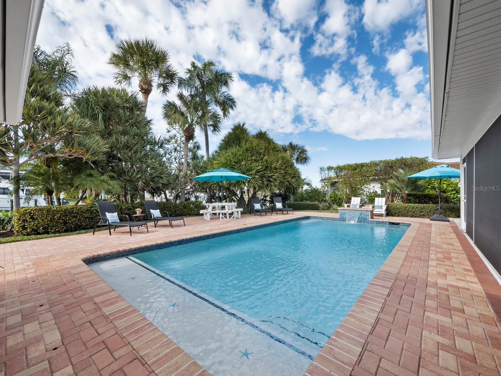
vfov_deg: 85.7
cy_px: 188
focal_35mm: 14
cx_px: 250
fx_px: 203
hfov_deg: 102.0
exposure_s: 1/200
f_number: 13
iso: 320
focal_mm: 7
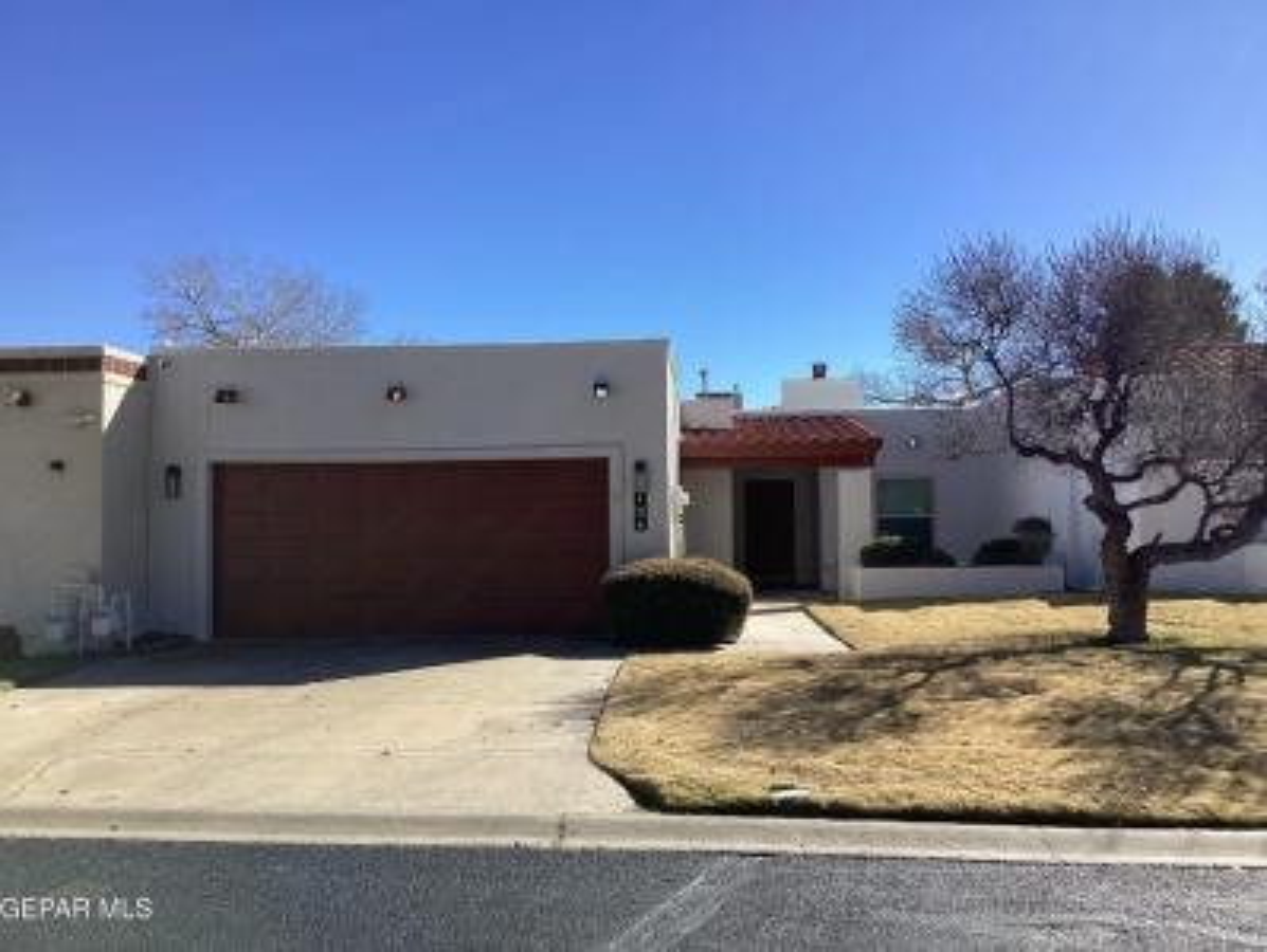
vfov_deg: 45.5
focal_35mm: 31
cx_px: 634
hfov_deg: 58.3
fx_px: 1136
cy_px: 476
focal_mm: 3.3
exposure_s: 1/1359
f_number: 2.4
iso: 25
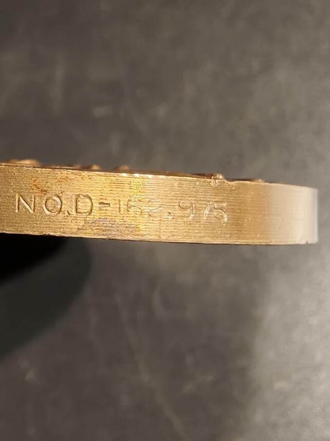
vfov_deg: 39.0
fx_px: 610
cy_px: 307
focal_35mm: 48
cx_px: 68
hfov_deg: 29.6
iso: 160
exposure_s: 1/56.8
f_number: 2
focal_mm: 2.32
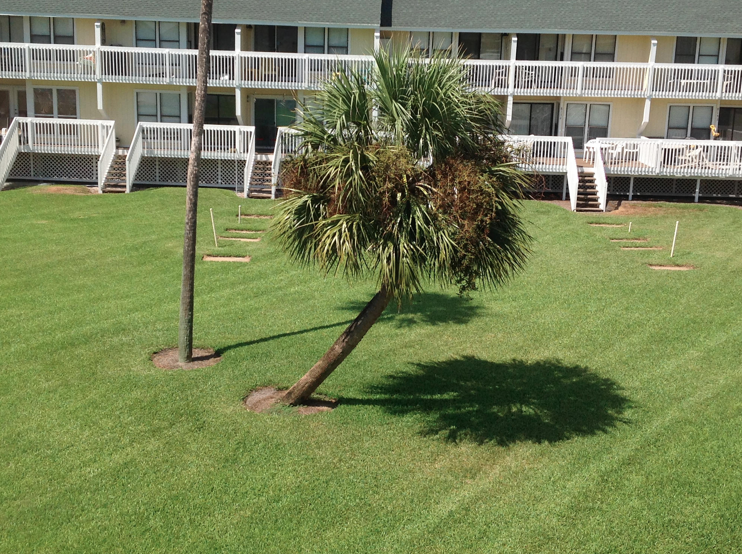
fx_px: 985
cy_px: 216
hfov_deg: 41.3
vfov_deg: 31.3
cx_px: 354
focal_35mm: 46
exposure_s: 1/2016
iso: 50
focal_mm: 4.28
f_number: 2.4
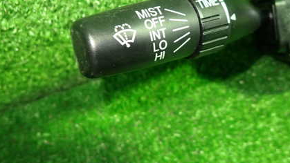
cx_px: 168
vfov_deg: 29.8
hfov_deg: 51.4
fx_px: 300
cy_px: 35
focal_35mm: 39
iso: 320
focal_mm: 4.5
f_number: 2
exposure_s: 1/30
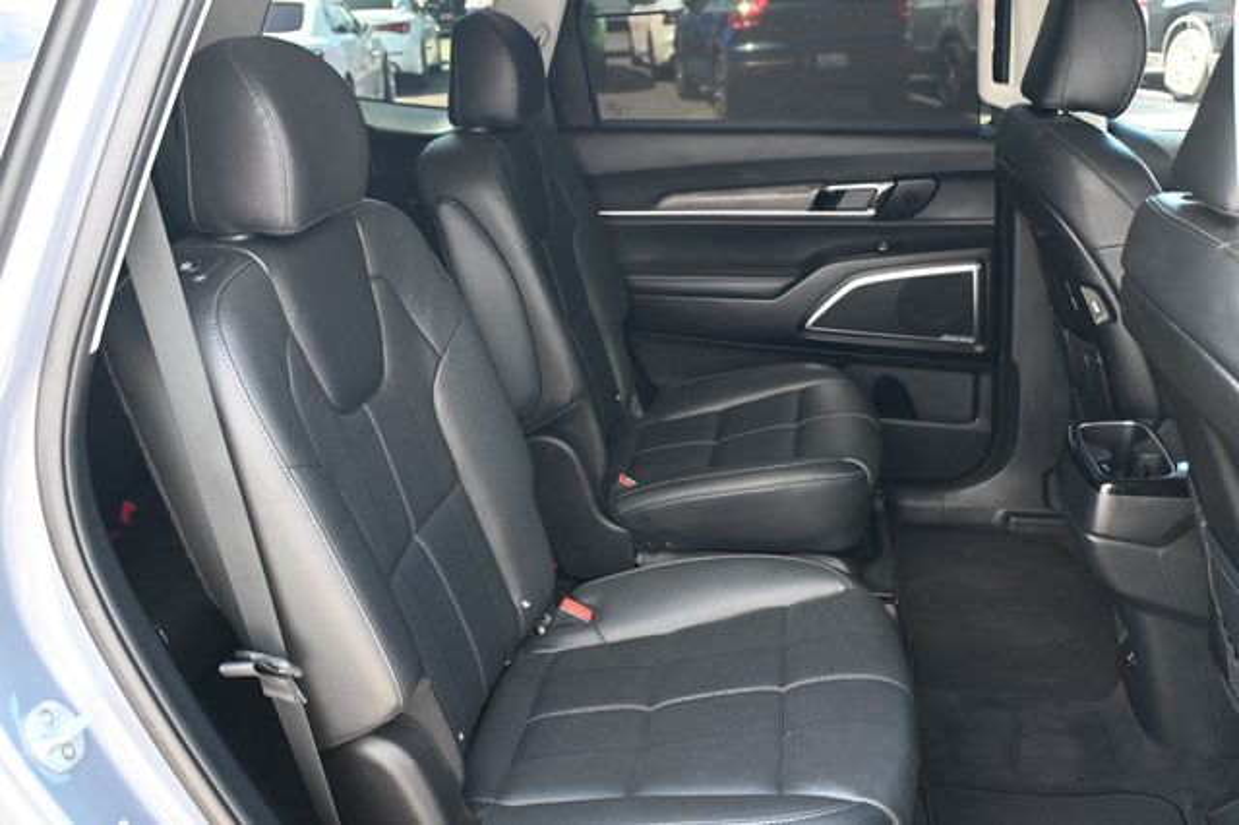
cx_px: 620
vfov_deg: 39.9
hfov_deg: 57.2
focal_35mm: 33
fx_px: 1135
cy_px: 412
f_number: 4
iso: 1250
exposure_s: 1/125
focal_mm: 22
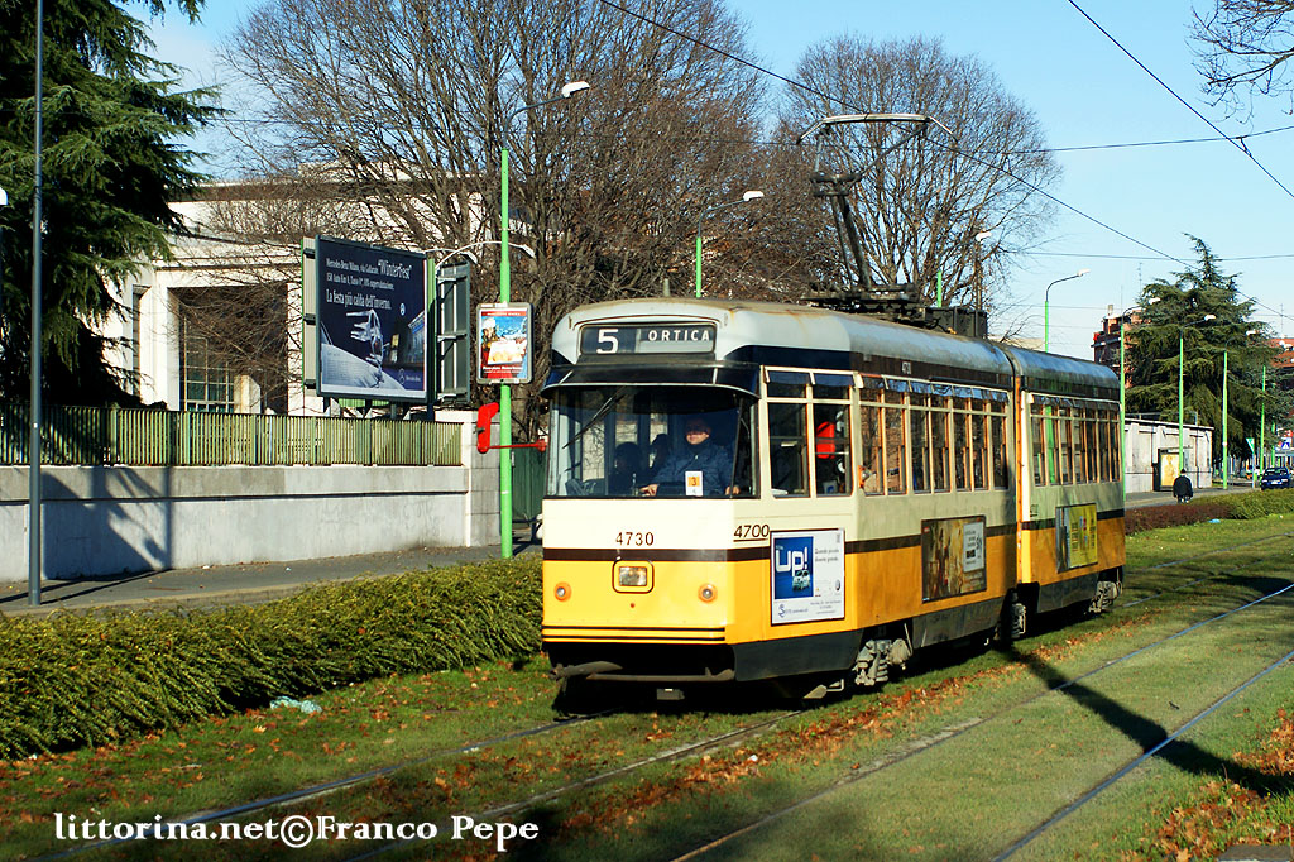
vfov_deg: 16.5
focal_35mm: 82
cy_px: 431
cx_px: 647
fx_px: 2964
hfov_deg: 24.6
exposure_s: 1/640
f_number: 6.3
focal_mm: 55
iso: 200
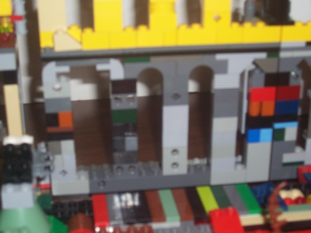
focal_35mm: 66
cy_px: 116
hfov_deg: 29.4
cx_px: 156
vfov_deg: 22.3
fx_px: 593
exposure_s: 1/90
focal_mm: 10.8
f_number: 4
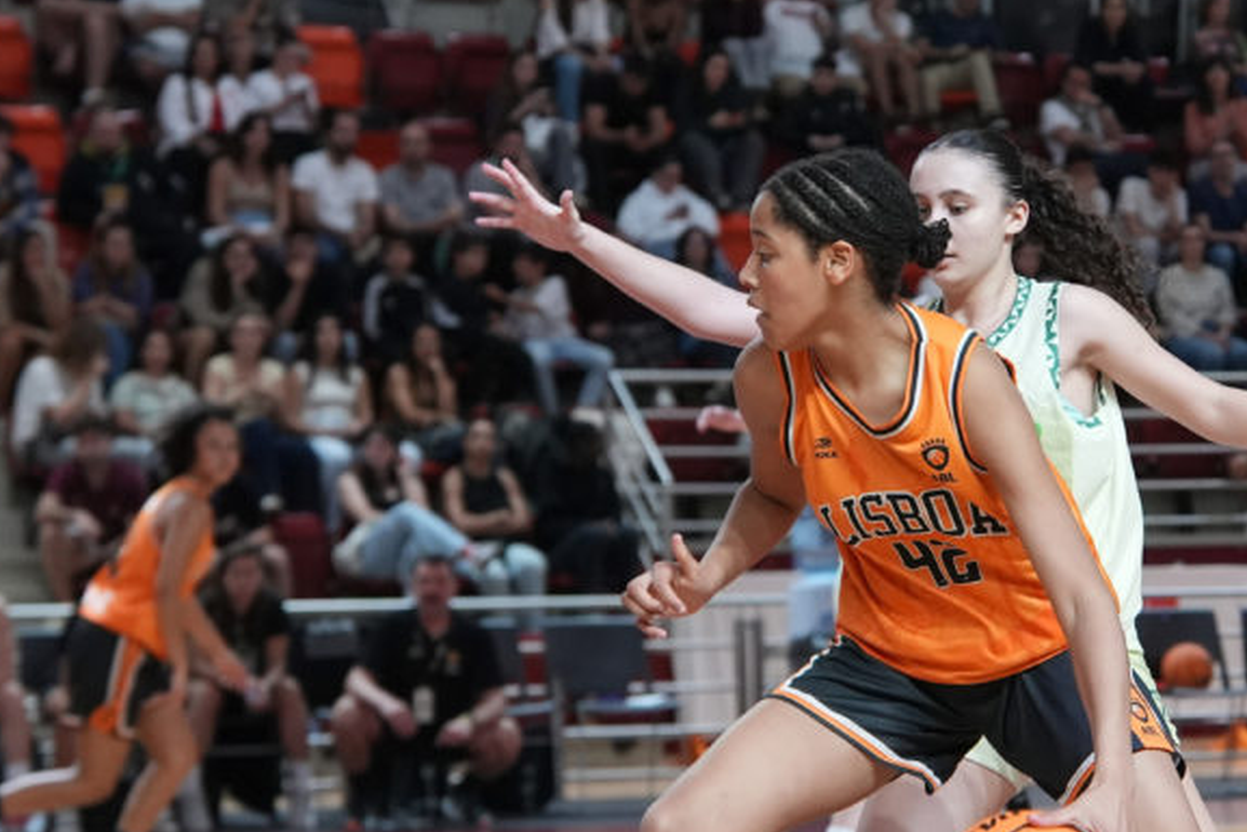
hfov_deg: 14.5
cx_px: 988
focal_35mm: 141
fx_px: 4885
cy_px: 320
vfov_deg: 9.7
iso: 2500
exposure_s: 1/1000
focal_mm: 53
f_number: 2.8
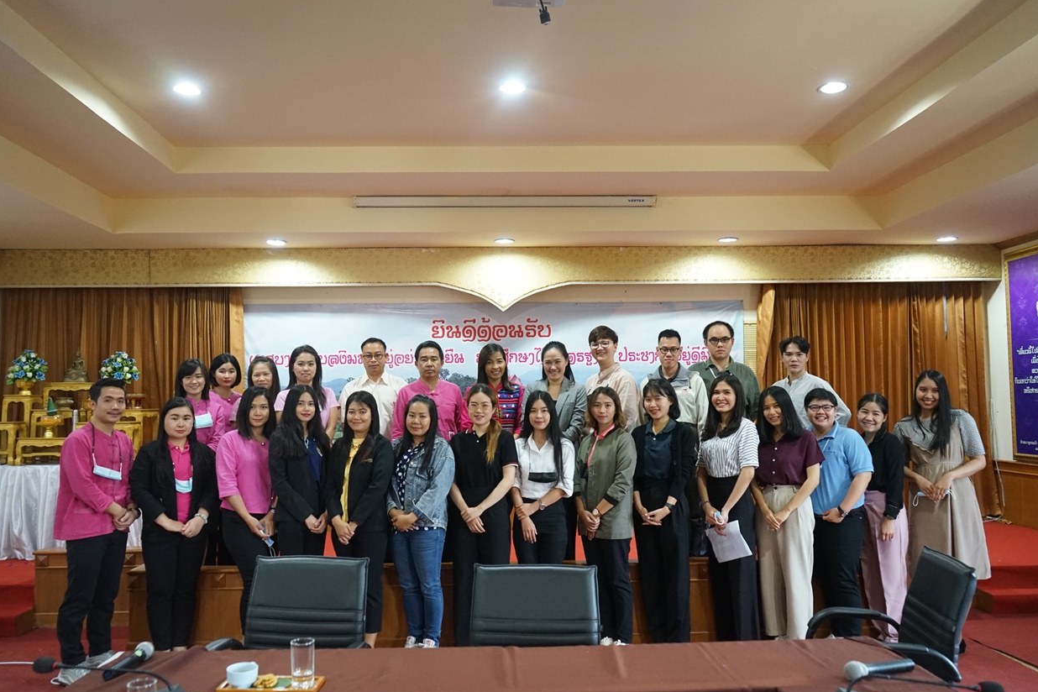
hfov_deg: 63.7
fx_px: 836
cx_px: 508
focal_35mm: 29
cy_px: 356
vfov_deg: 45.0
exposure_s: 1/50
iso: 4000
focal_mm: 28
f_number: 4
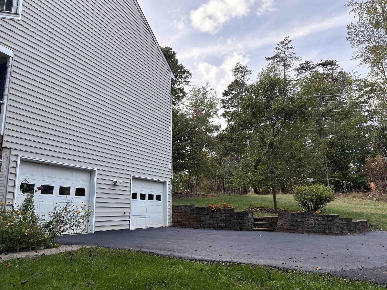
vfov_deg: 51.4
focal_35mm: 27
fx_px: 302
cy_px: 146
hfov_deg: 65.3
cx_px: 200
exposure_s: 1/478
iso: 50
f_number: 1.6
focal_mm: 5.96
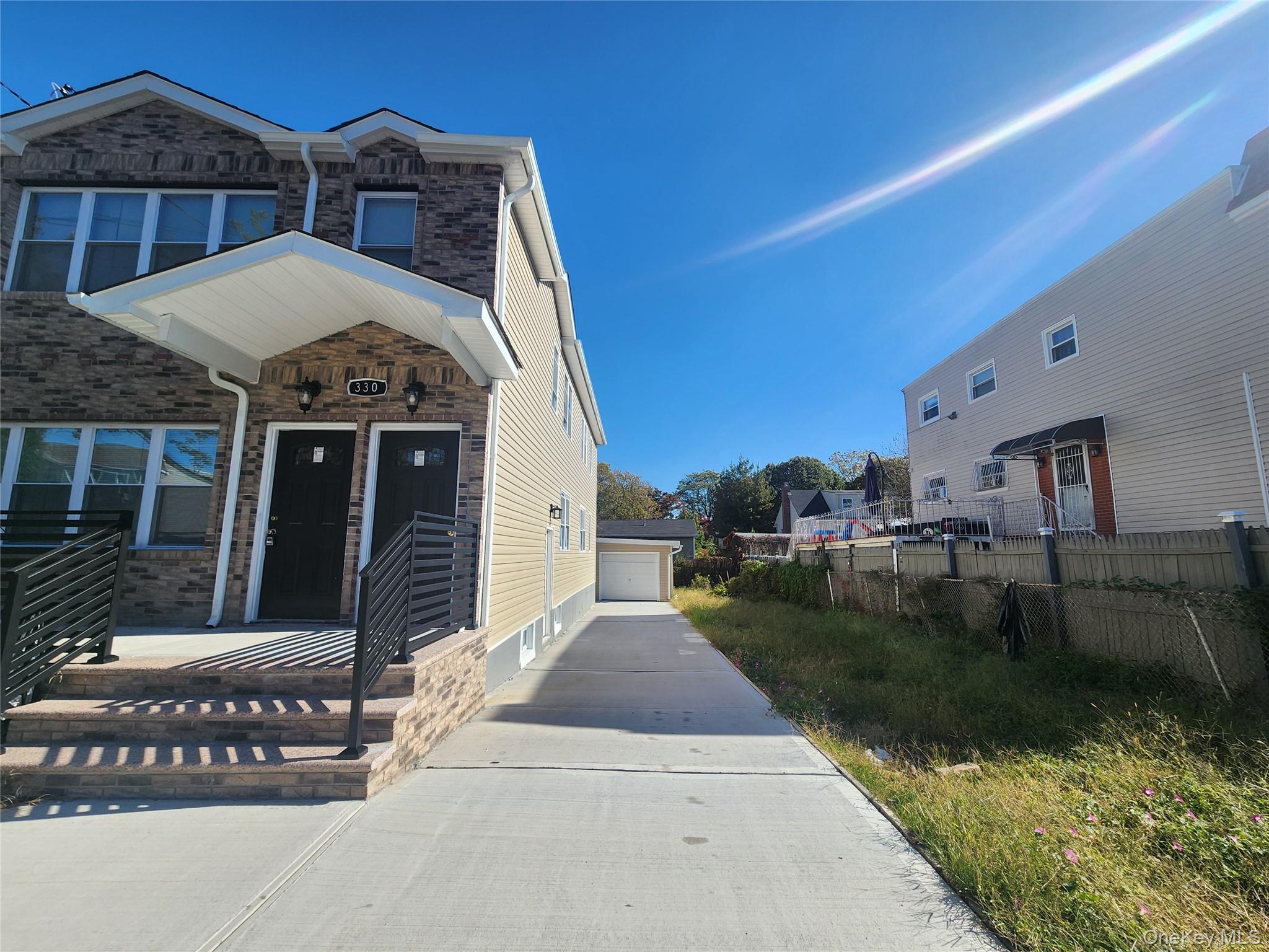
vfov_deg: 89.9
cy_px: 476
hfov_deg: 106.2
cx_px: 634
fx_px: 477
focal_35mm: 13
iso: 50
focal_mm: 2.2
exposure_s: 1/1859
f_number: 2.2
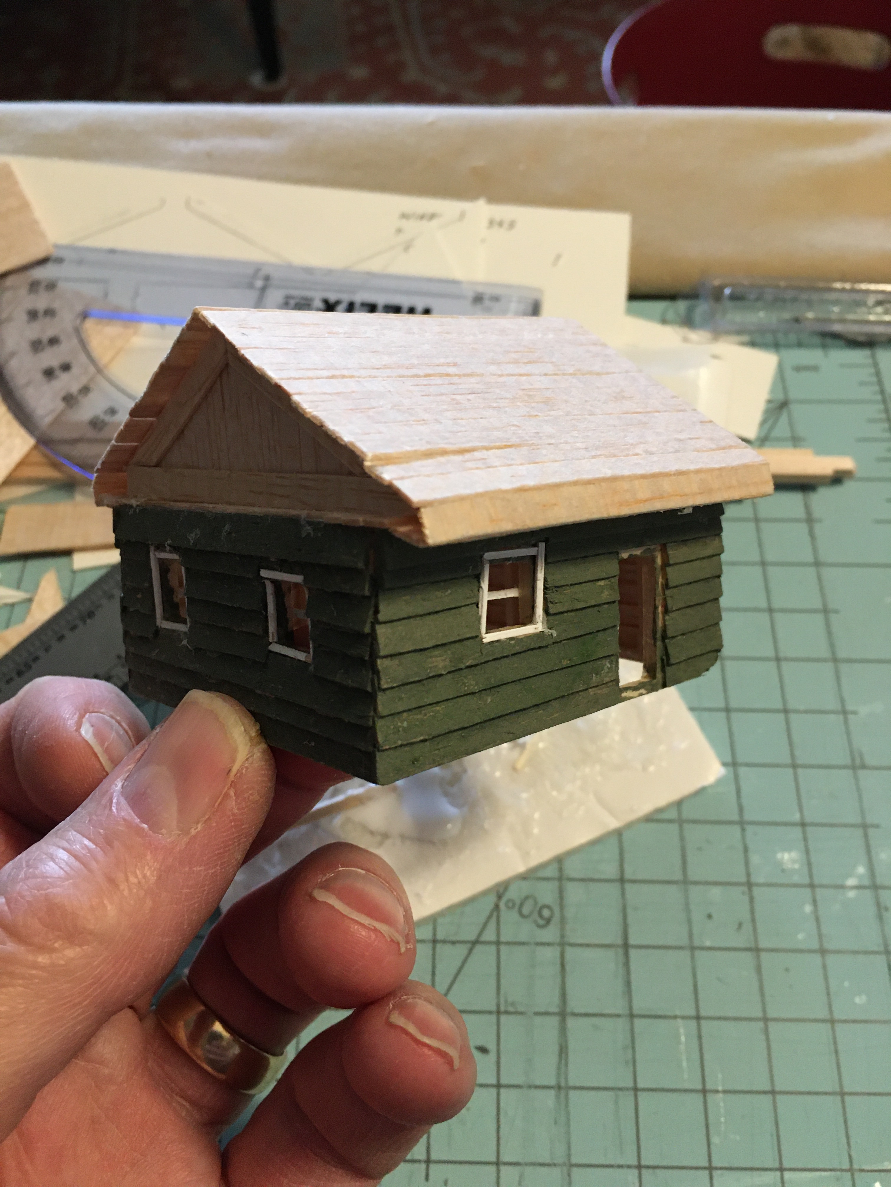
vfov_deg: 61.7
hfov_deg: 48.2
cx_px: 446
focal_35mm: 29
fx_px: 995
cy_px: 594
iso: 160
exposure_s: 1/30
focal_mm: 4.15
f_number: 2.2
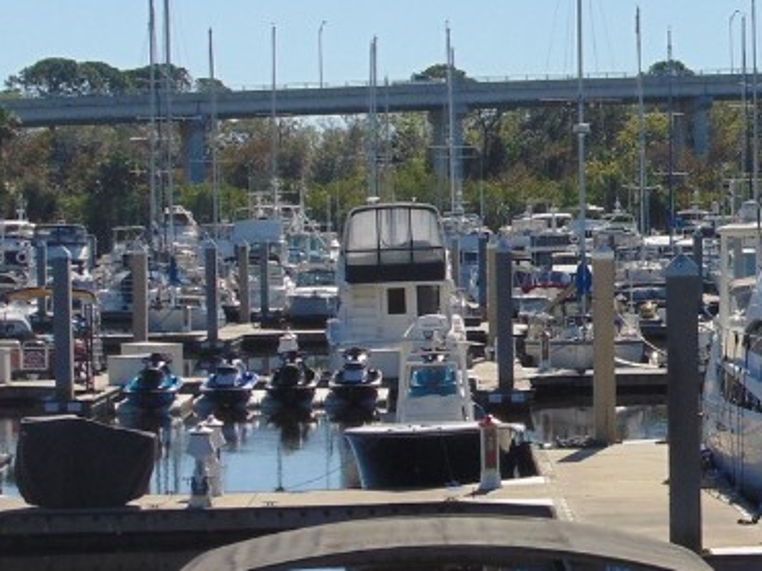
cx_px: 832
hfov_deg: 14.0
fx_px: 3037
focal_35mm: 138
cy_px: 277
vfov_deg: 10.7
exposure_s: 1/320
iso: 80
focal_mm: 9
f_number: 9
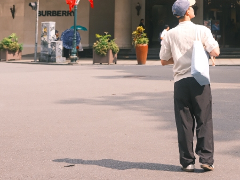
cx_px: 244
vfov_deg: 11.8
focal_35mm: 120
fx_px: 832
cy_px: -100
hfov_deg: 16.1
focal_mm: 45
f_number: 4.5
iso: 200
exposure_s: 1/550
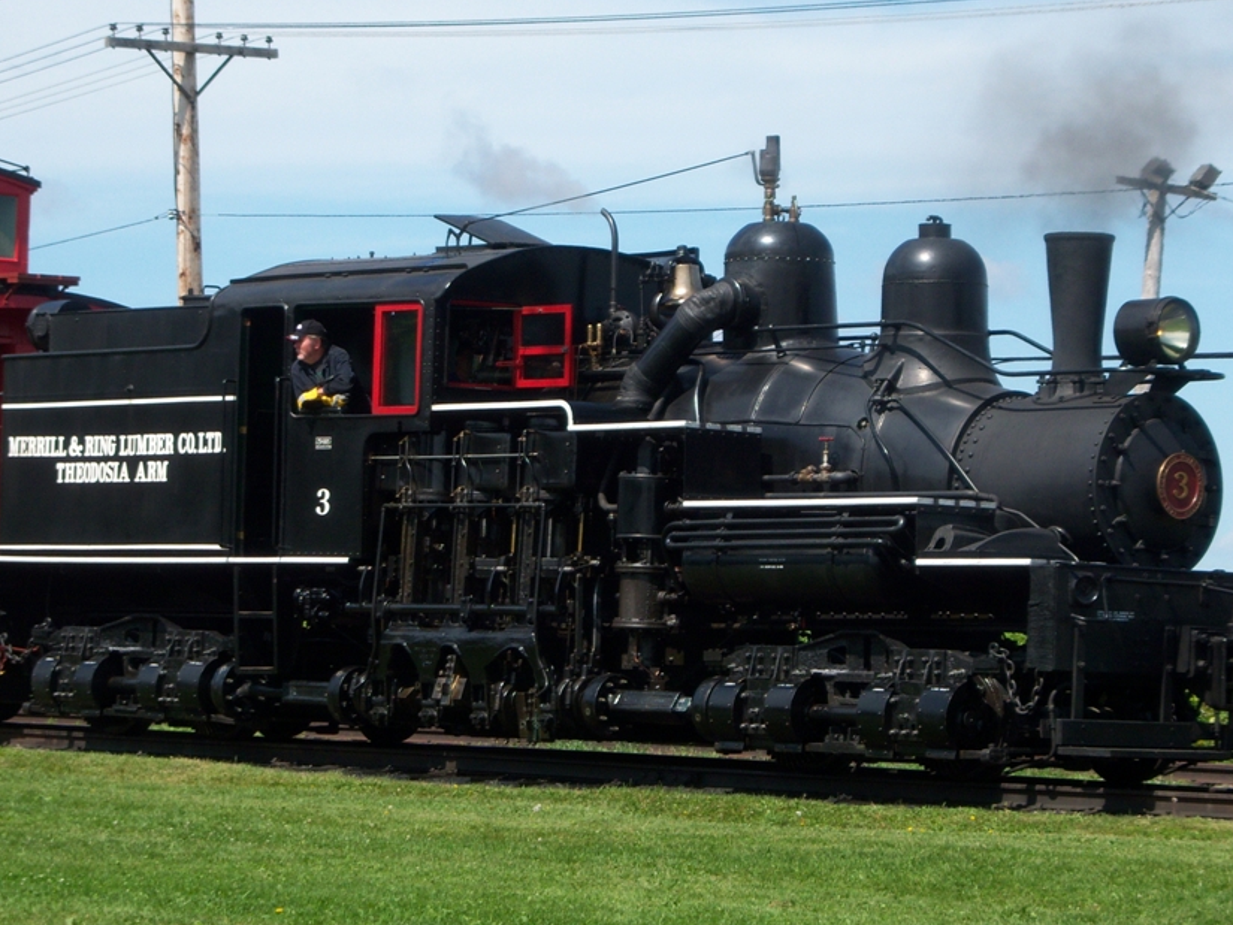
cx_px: 664
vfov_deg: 11.1
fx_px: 4774
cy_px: 420
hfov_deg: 14.7
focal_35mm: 134
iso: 80
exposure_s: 1/500
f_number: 4.9
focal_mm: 22.5
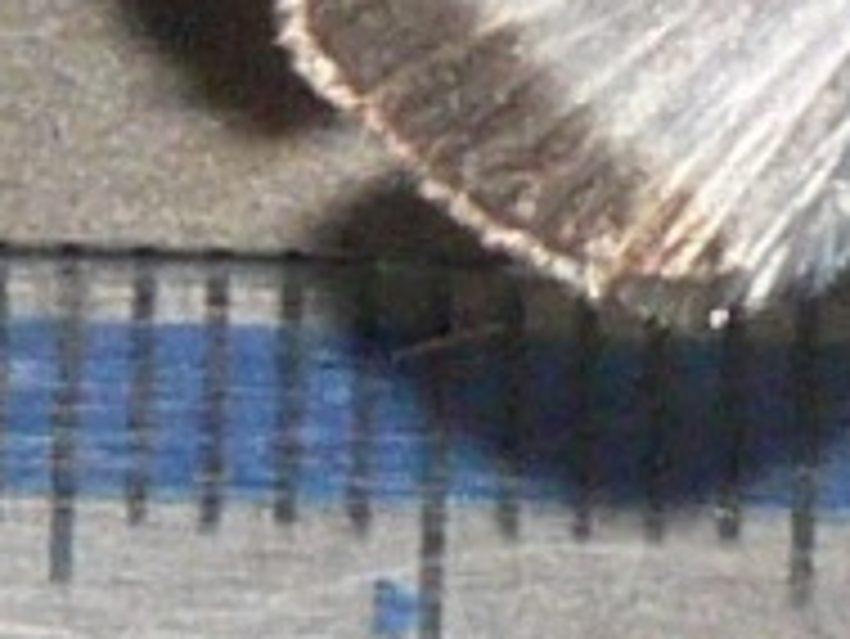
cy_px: -234
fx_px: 2727
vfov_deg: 12.8
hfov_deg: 16.6
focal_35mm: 111
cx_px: 1133
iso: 100
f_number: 4
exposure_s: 1/30
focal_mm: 7.4
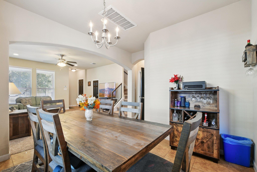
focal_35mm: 15
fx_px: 107
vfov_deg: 77.3
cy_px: 86
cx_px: 128
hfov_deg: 100.4
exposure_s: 1/8
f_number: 8
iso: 400
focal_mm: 10
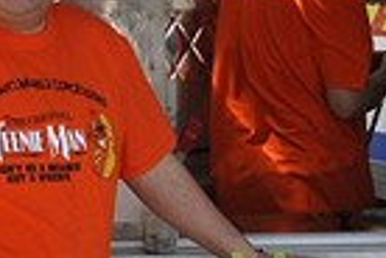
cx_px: 134
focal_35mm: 140
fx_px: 1501
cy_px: -104
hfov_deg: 14.6
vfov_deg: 9.6
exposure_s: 1/125
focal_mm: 35
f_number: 8
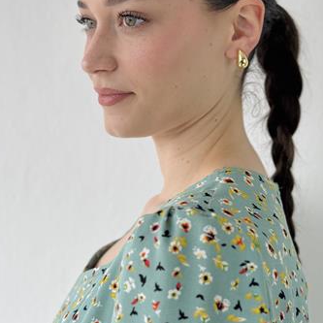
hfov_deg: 25.4
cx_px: 153
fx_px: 718
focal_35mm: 68
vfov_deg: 25.0
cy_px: 76
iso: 64
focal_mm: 6.76
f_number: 1.78
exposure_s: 1/318
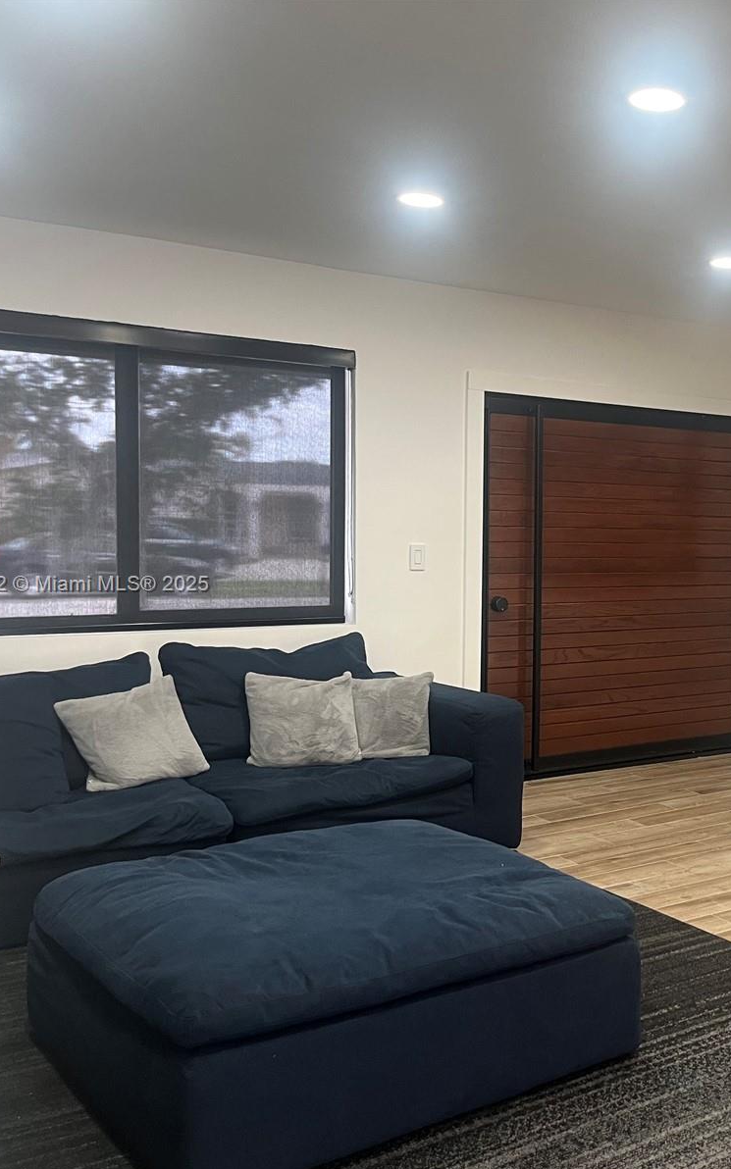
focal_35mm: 37
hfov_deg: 32.4
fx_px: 1179
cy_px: 585
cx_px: 680
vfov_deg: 52.7
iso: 125
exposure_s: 1/60
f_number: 1.6
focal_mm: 5.1
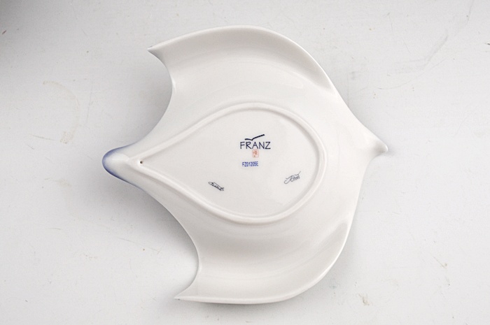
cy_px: 162
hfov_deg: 49.6
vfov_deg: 34.1
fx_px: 530
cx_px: 245
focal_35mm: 39
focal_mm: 26
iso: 400
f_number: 5.6
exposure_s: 1/125
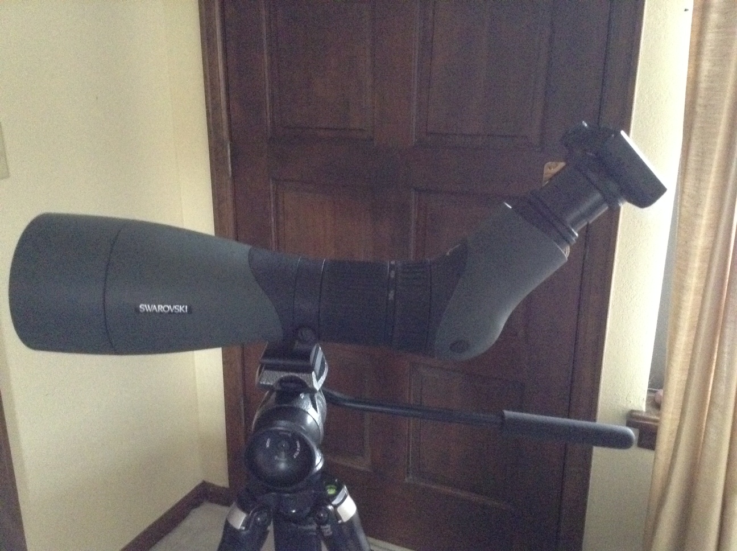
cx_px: 368
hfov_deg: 55.4
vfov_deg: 42.8
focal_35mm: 33
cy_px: 276
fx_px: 702
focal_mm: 3.3
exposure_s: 1/15
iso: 640
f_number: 2.4
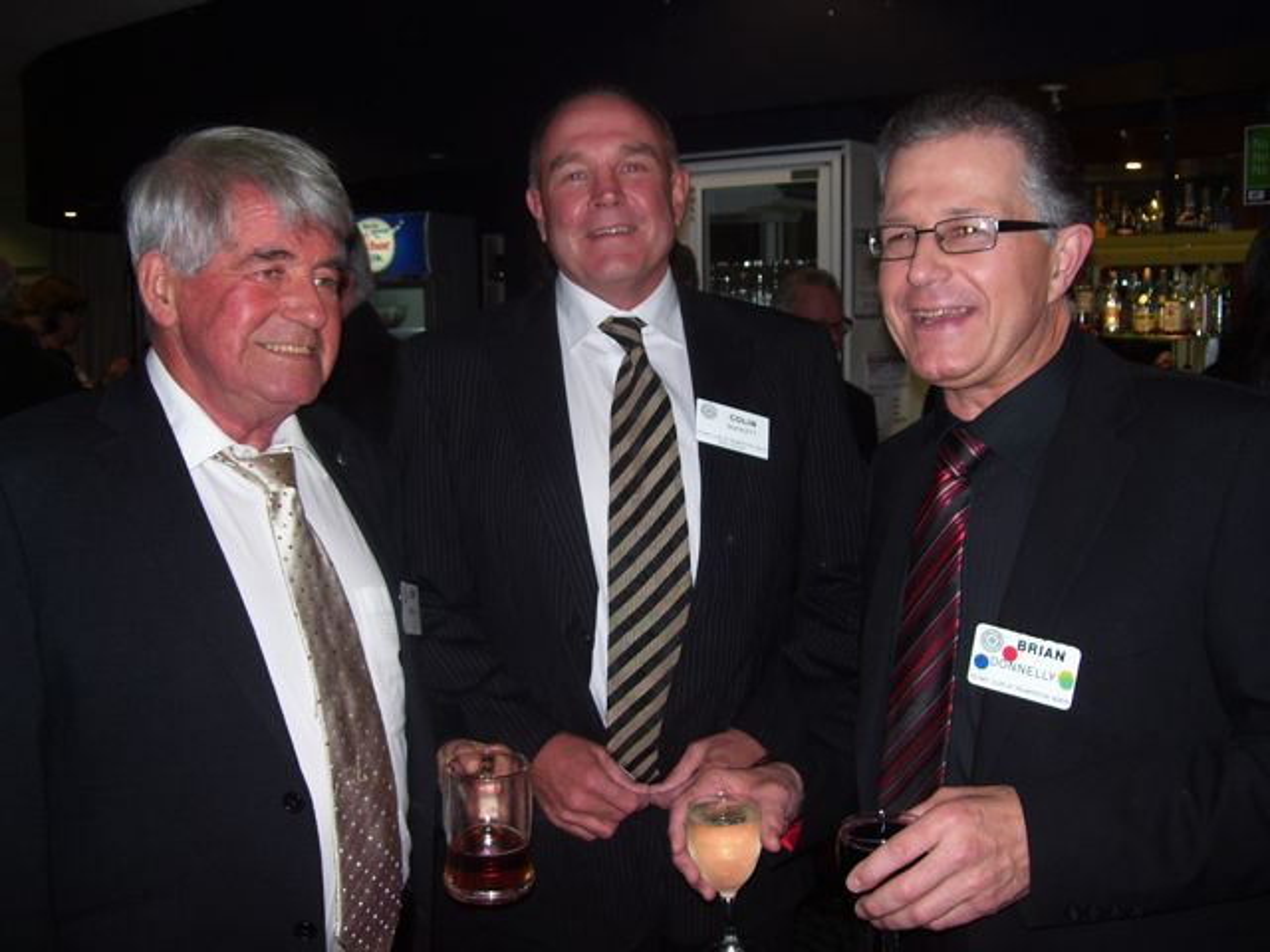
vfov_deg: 39.7
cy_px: 476
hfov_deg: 51.4
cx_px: 635
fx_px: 1321
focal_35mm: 36
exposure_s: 1/60
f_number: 2.7
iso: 80
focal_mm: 6
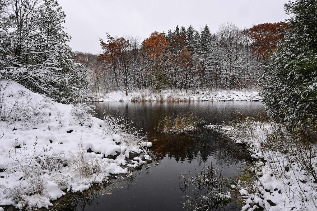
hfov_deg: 73.7
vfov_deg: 53.1
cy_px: 106
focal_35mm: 24
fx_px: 211
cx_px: 158
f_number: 11
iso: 100
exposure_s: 1/60
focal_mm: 16
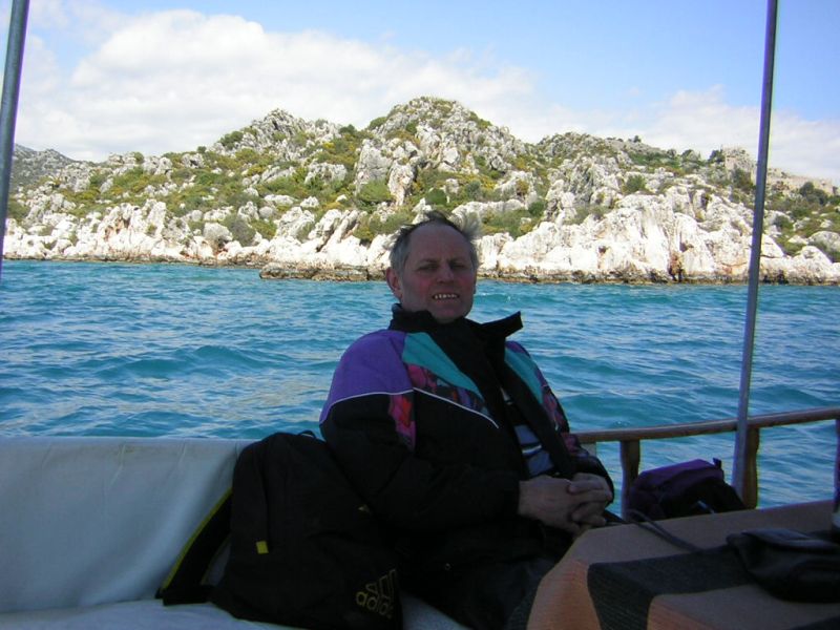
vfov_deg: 39.7
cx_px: 420
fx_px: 874
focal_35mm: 36
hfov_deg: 51.4
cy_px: 315
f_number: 5.2
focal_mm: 4.7
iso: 50
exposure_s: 1/235
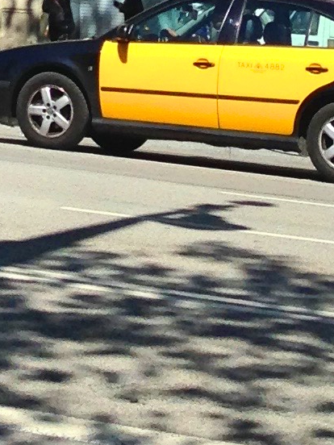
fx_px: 2509
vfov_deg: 8.8
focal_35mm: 195
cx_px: -166
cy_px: -759
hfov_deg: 7.5
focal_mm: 4.12
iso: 50
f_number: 2.4
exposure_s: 1/1642
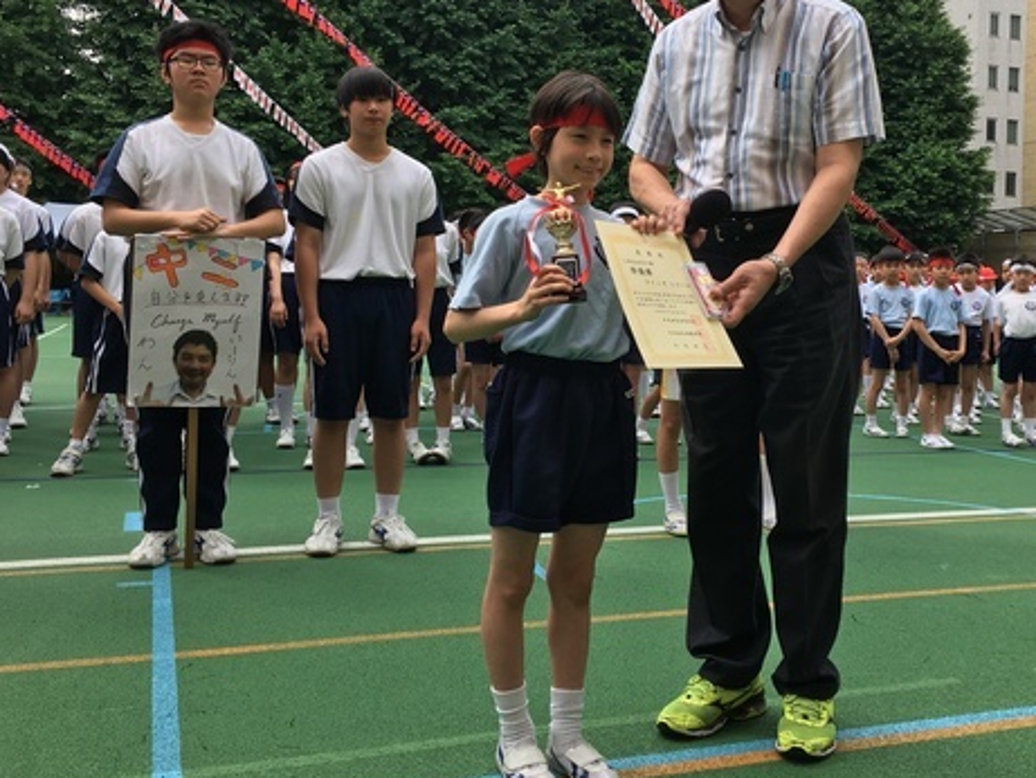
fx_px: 1168
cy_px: 311
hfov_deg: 47.5
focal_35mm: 39
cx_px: 638
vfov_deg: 36.7
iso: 25
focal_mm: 4.15
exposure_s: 1/587
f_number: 2.2
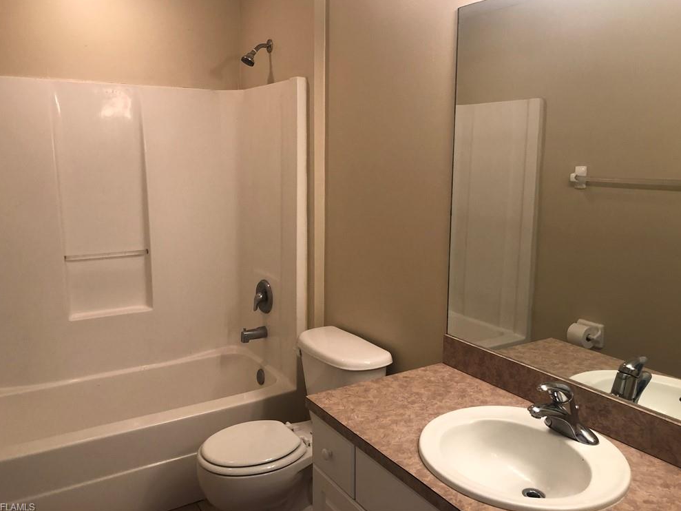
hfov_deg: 61.7
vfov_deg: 48.2
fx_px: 571
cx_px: 337
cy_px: 249
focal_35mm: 29
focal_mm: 3.99
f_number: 1.8
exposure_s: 1/24
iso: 40
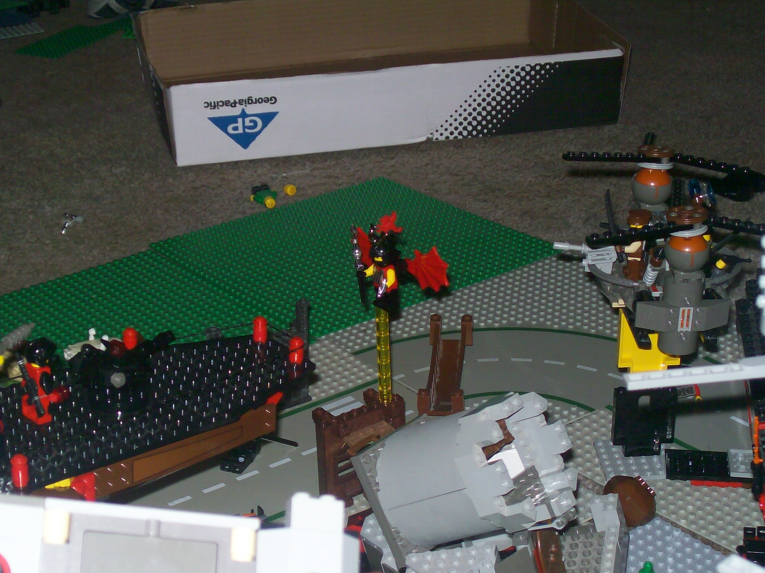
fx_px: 1657
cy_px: 306
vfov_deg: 19.6
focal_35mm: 75
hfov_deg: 26.0
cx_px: 357
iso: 80
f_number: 3.8
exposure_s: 1/194
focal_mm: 11.6
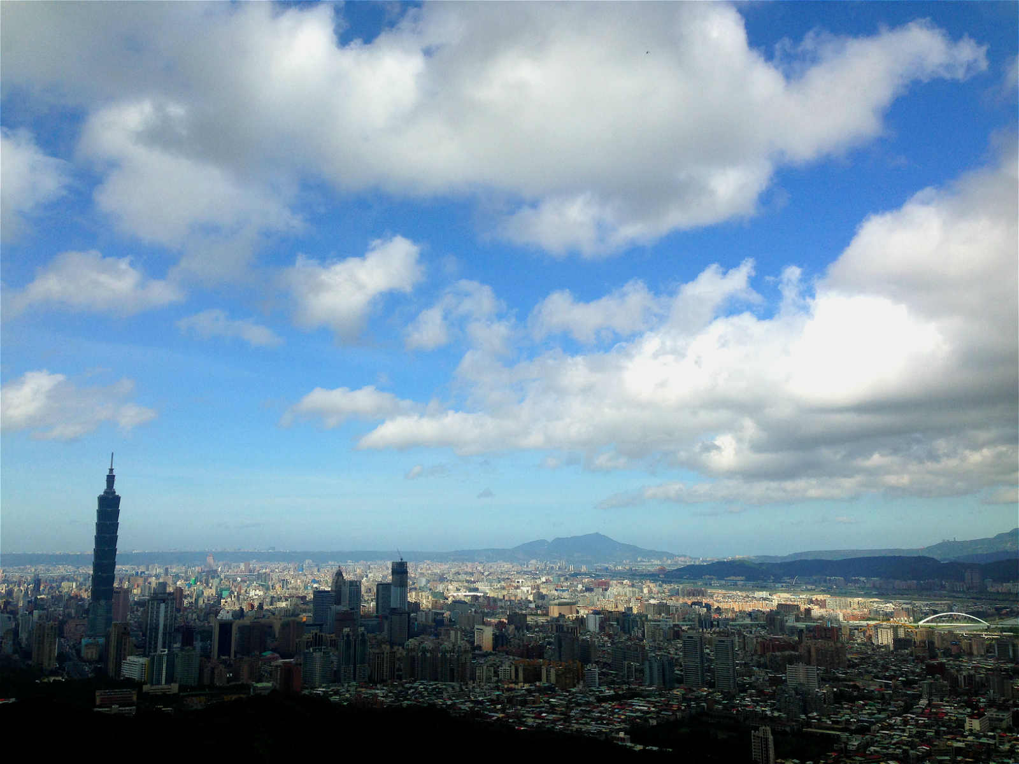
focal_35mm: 33
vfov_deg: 42.9
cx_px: 510
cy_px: 382
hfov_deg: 55.4
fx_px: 971
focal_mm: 4.13
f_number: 2.4
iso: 50
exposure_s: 1/2584
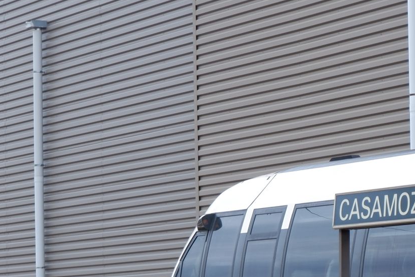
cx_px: 370
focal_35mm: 179
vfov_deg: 7.6
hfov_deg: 11.4
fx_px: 2064
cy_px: 294
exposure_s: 1/120
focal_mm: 39.6
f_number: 5.6
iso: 200
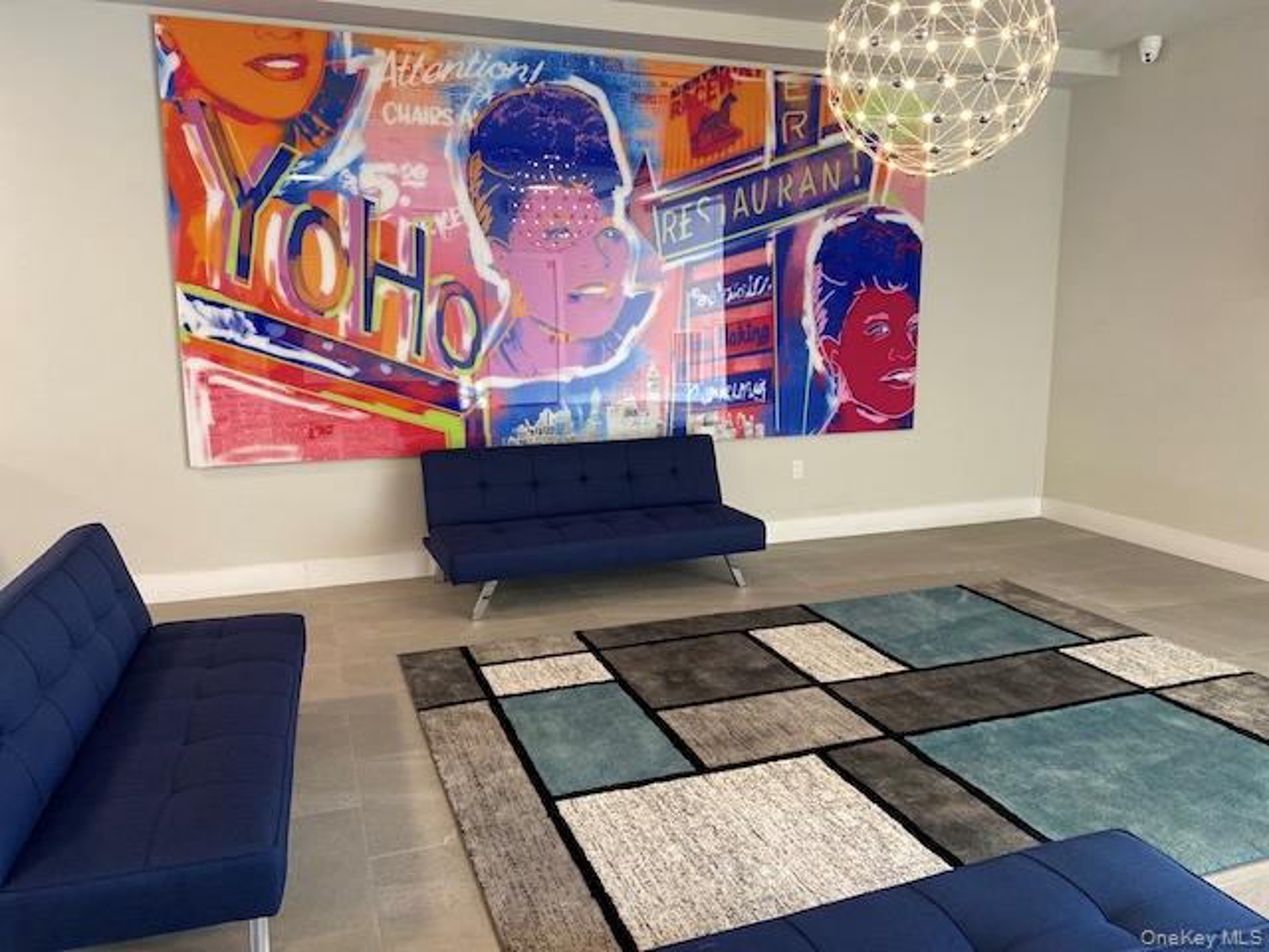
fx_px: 953
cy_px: 476
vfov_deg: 53.1
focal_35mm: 26
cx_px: 634
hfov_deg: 67.3
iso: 125
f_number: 1.8
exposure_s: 1/60
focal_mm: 4.25
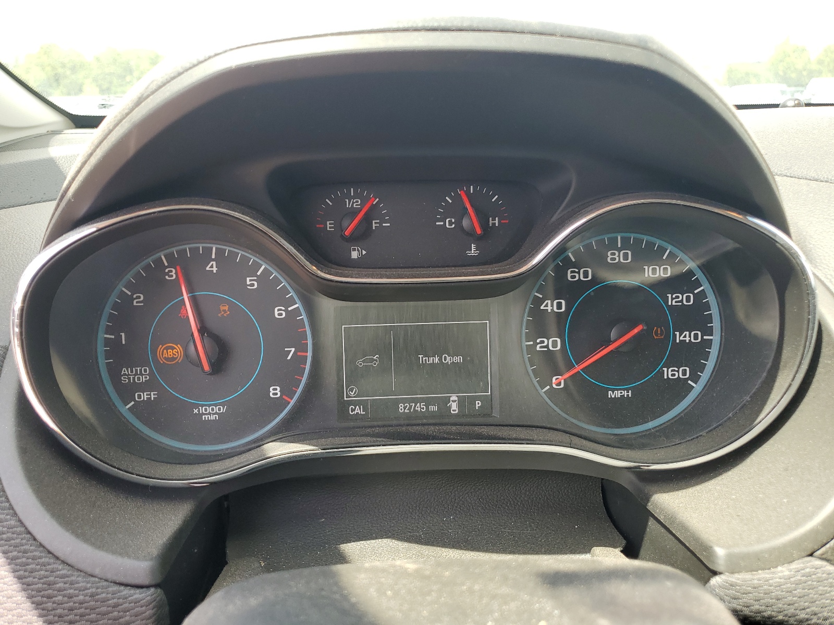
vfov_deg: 53.1
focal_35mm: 26
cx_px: 417
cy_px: 312
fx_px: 626
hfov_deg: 67.3
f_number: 1.5
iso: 50
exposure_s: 1/294
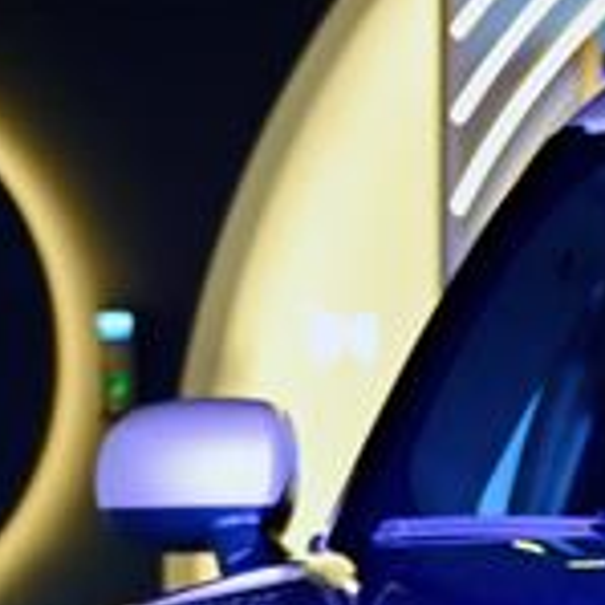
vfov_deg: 8.5
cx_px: 910
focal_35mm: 204
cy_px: 790
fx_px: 4034
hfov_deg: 8.4
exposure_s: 1/160
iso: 1250
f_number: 2.8
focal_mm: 35
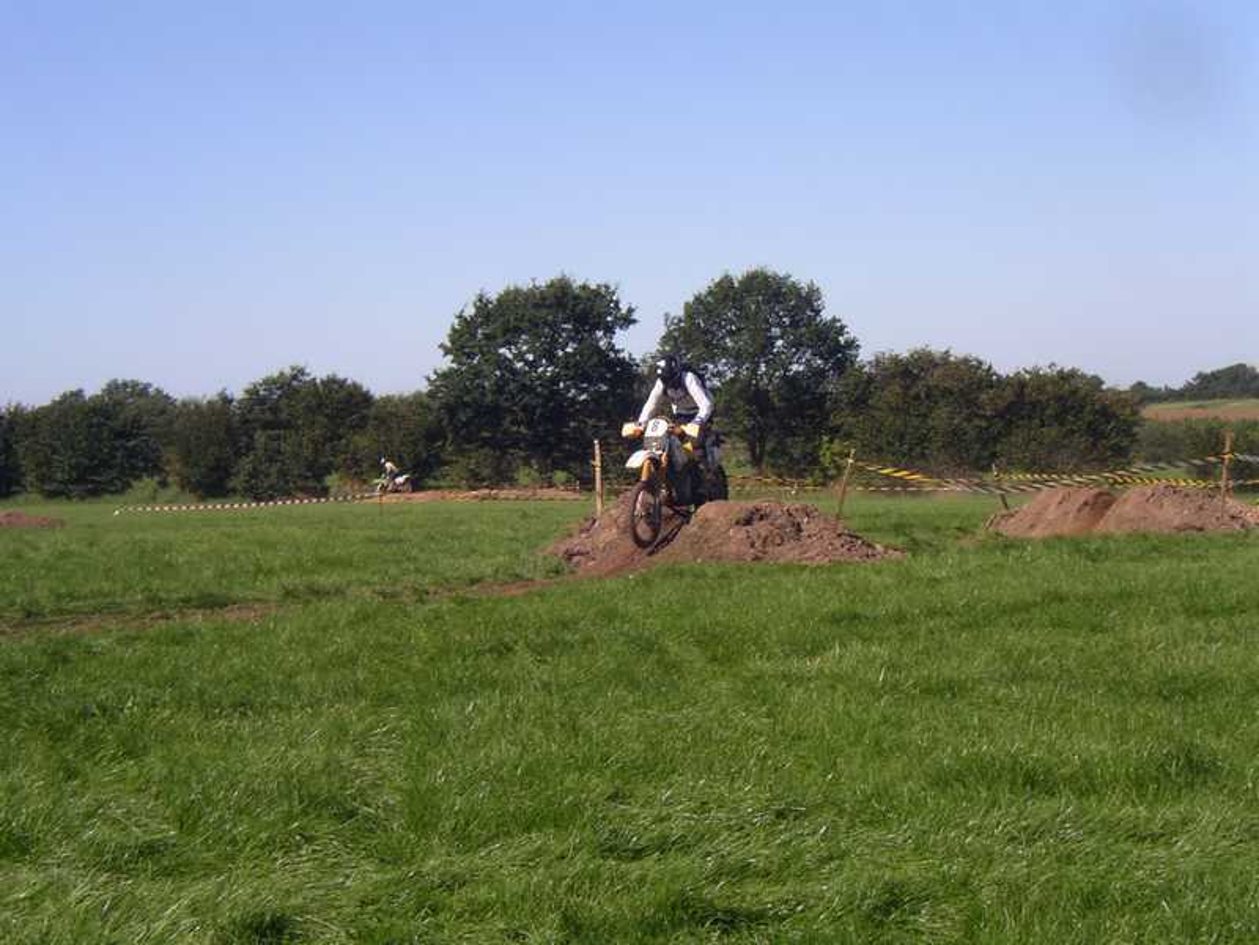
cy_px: 472
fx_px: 2801
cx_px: 630
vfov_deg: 19.1
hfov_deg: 25.3
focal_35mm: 77
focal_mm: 11.9
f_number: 8.7
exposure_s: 1/125
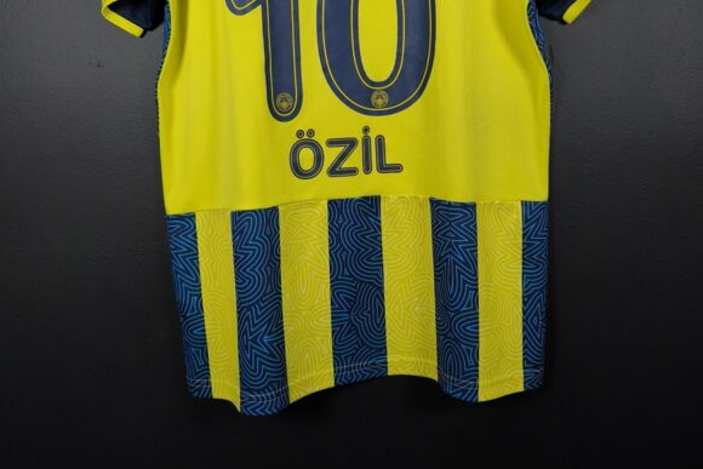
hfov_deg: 57.2
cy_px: 78
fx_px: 645
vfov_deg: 38.1
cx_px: 343
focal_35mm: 33
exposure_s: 1/160
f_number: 1.6
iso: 400
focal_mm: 6.57
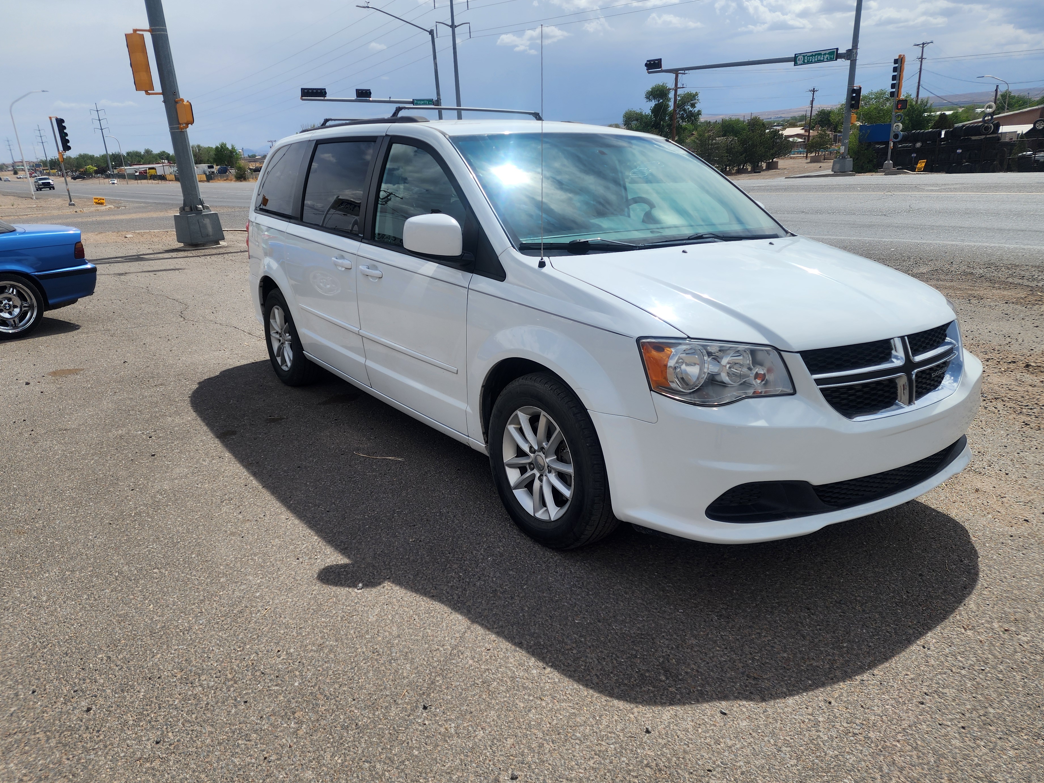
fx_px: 754
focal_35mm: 25
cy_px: 416
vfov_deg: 54.8
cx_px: 504
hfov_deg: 69.4
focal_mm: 6.4
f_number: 1.8
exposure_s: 1/1819
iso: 12
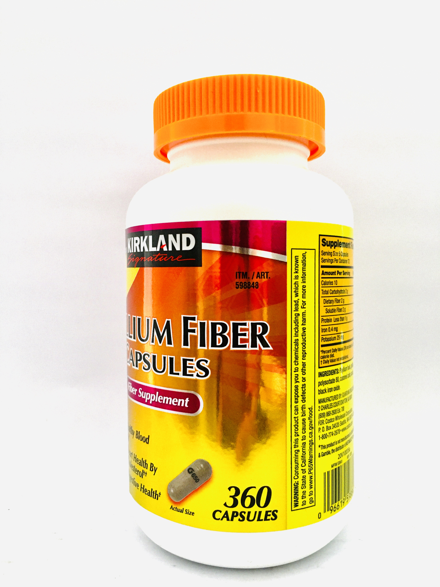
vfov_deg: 61.7
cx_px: 220
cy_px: 294
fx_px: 491
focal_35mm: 29
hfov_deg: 48.2
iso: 200
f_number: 2.2
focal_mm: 4.15
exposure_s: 1/30
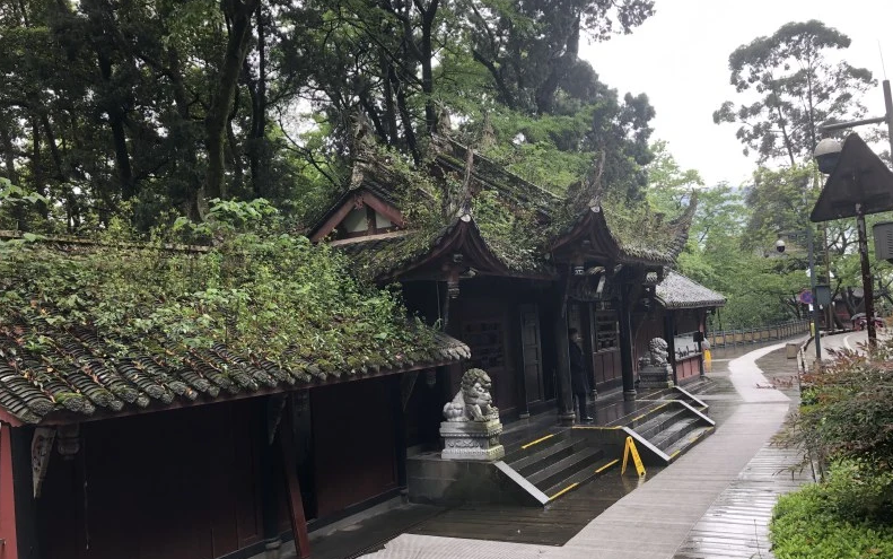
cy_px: 307
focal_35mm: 30
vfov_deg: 41.8
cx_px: 445
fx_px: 730
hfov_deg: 62.9
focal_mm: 4
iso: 40
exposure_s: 1/120
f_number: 1.8
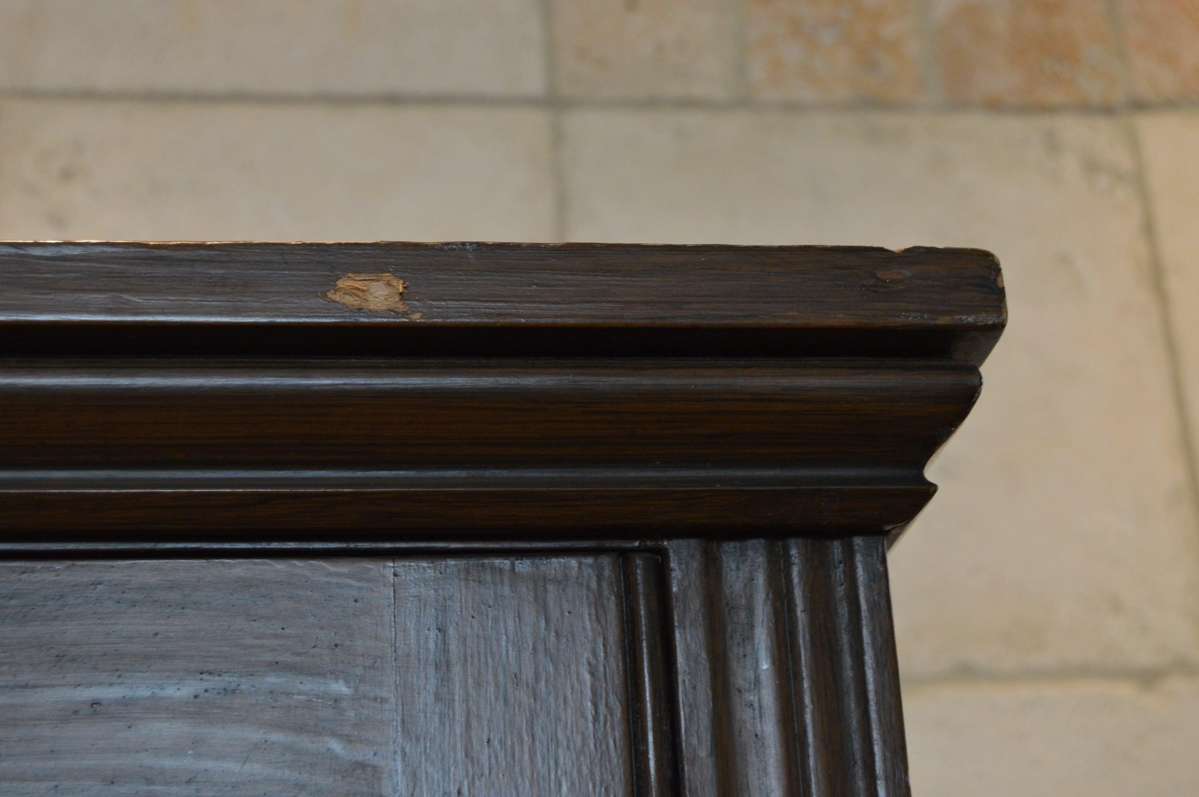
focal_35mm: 68
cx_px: 600
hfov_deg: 29.9
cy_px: 398
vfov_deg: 20.1
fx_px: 2246
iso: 1600
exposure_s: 1/50
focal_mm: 45
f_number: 6.3
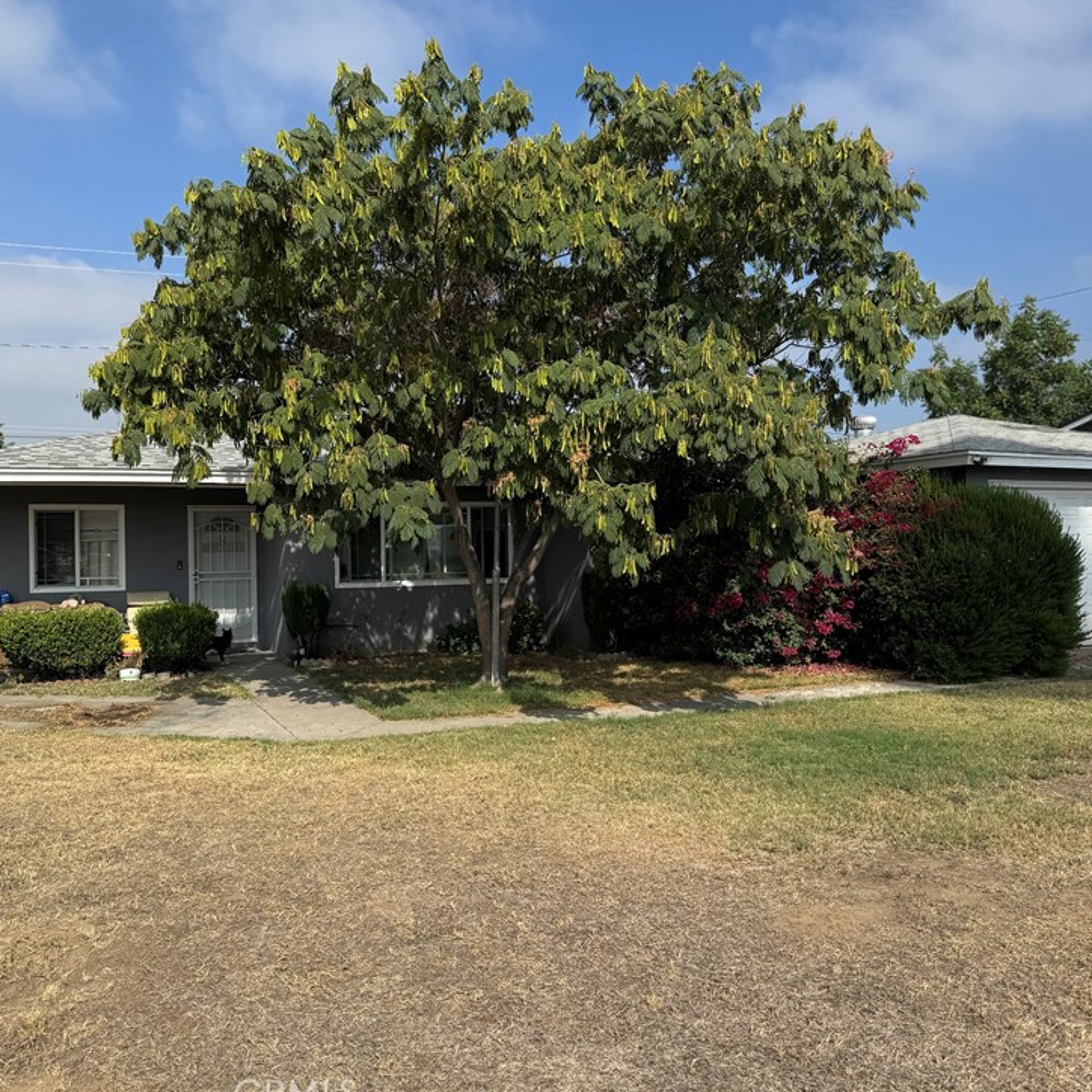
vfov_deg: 54.0
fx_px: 1071
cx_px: 522
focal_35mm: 30
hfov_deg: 54.0
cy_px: 535
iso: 80
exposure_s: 1/4608
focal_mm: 6.76
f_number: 1.78
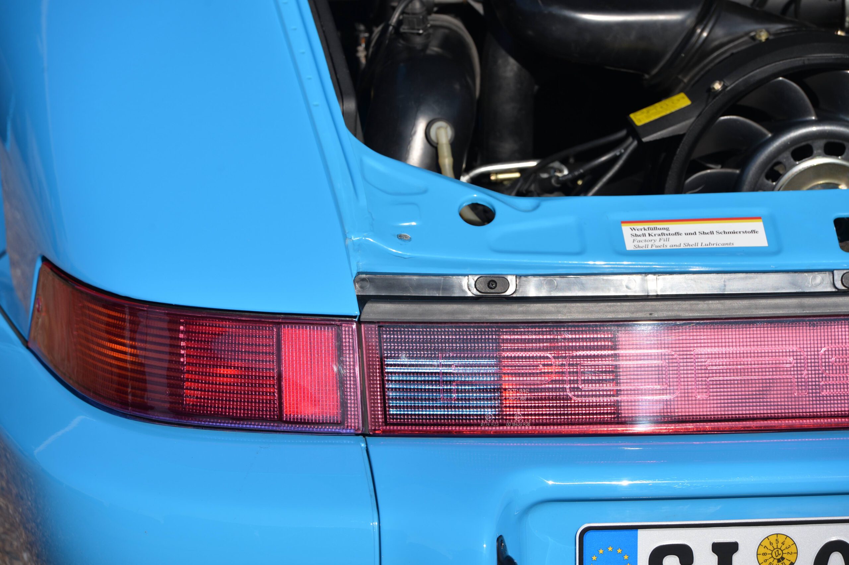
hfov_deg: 10.3
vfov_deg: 6.9
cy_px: 282
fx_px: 4714
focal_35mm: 200
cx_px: 424
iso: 100
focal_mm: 200
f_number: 7.1
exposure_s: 1/500
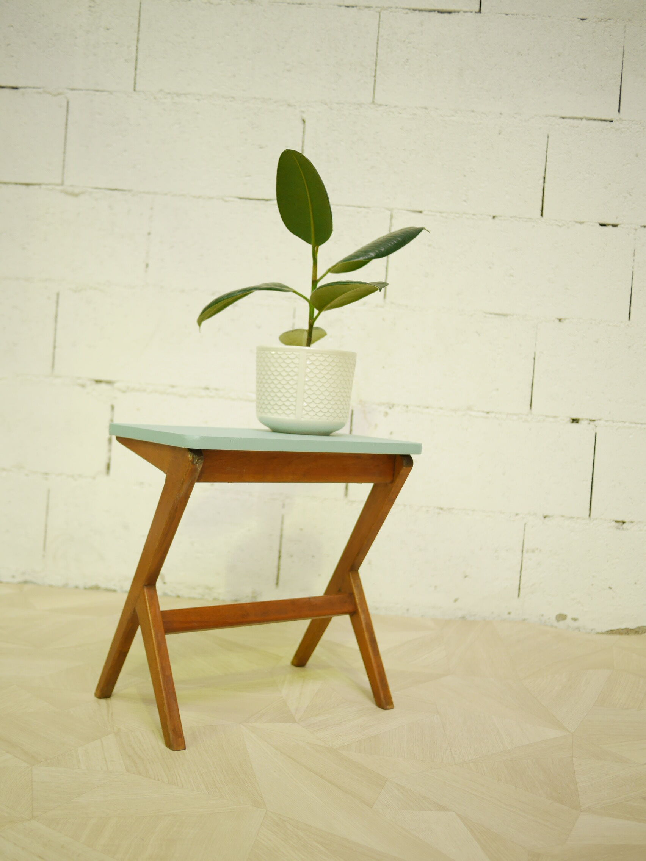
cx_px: 323
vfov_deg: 46.8
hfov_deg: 36.0
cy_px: 430
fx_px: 995
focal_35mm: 40
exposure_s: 1/60
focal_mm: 20
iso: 500
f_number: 1.7
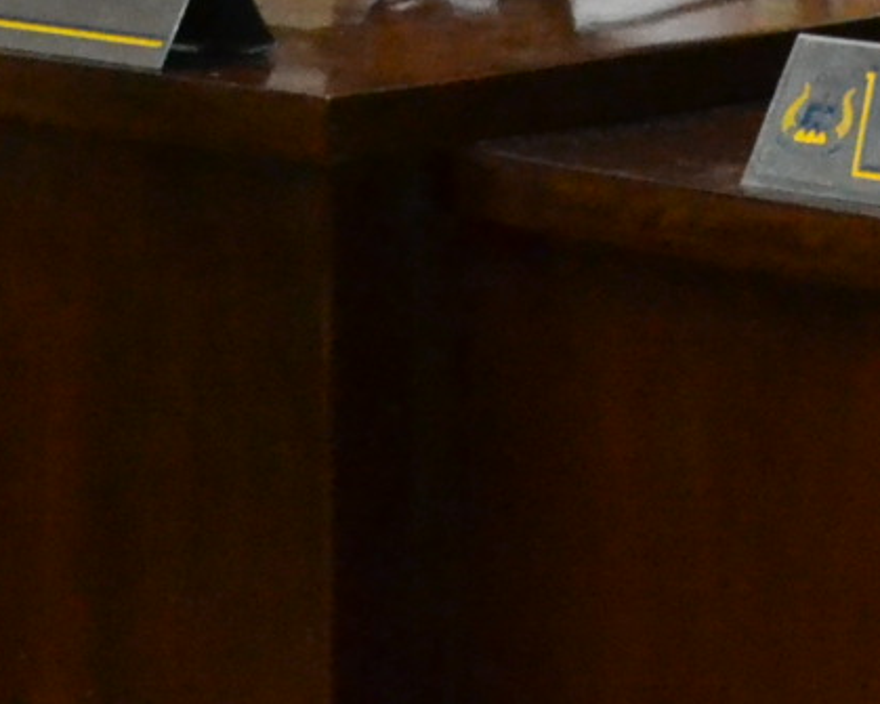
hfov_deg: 11.2
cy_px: -490
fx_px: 4036
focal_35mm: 155
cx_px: 1785
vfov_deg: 9.6
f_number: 5.6
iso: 3200
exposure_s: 1/125
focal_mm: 20
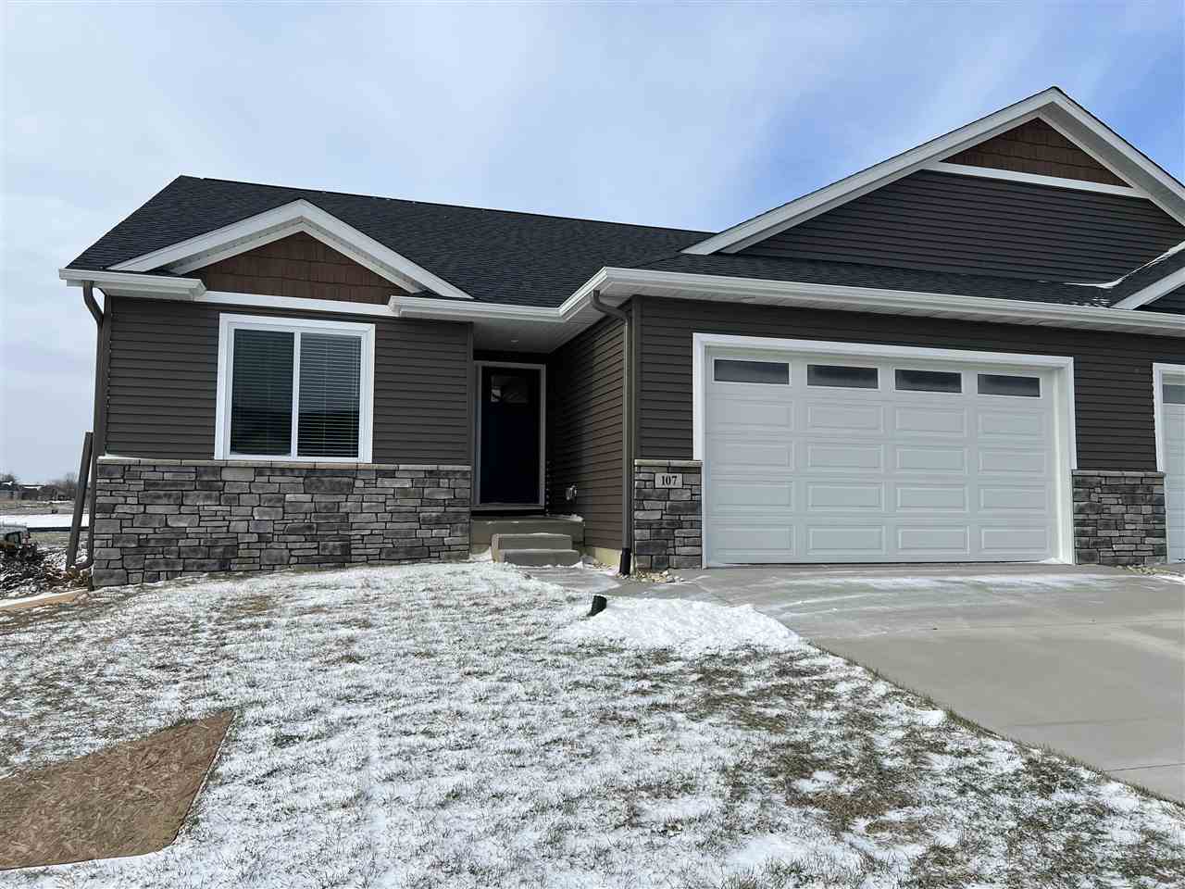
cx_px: 592
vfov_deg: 53.1
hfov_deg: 67.3
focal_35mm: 26
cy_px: 444
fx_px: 890
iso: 50
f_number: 1.5
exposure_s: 1/4630
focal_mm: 5.7
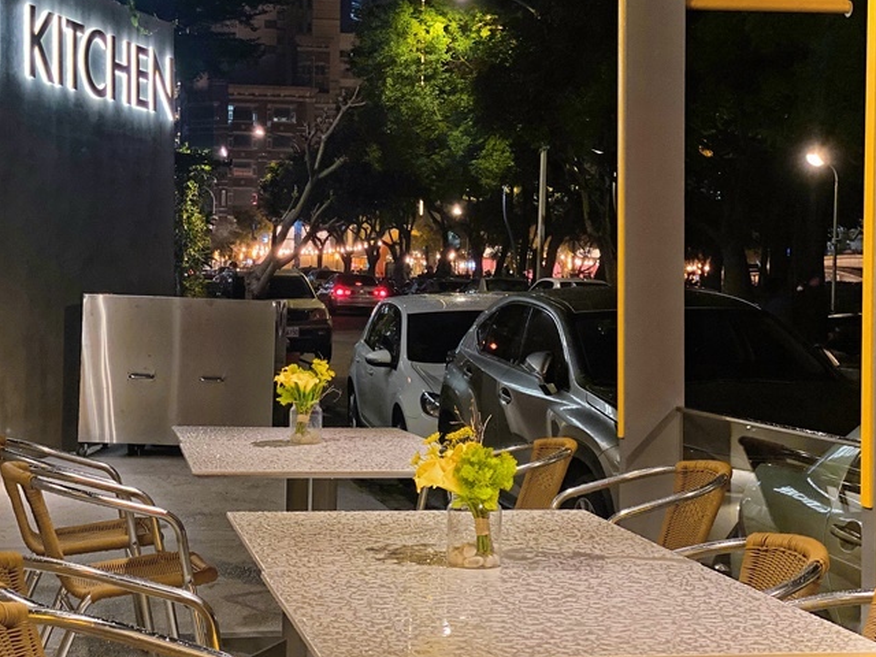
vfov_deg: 22.6
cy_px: 305
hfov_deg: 29.8
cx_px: 411
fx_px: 1645
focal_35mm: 65
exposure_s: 1/40
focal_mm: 6
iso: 200
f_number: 2
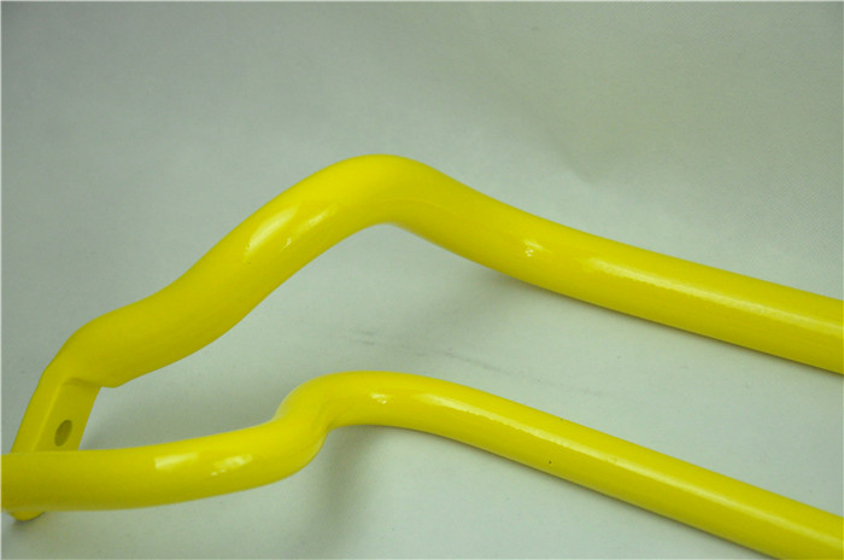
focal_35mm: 93
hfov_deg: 21.9
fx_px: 2176
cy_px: 280
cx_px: 422
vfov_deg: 14.6
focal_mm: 62
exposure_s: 1/800
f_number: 5.3
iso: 3200
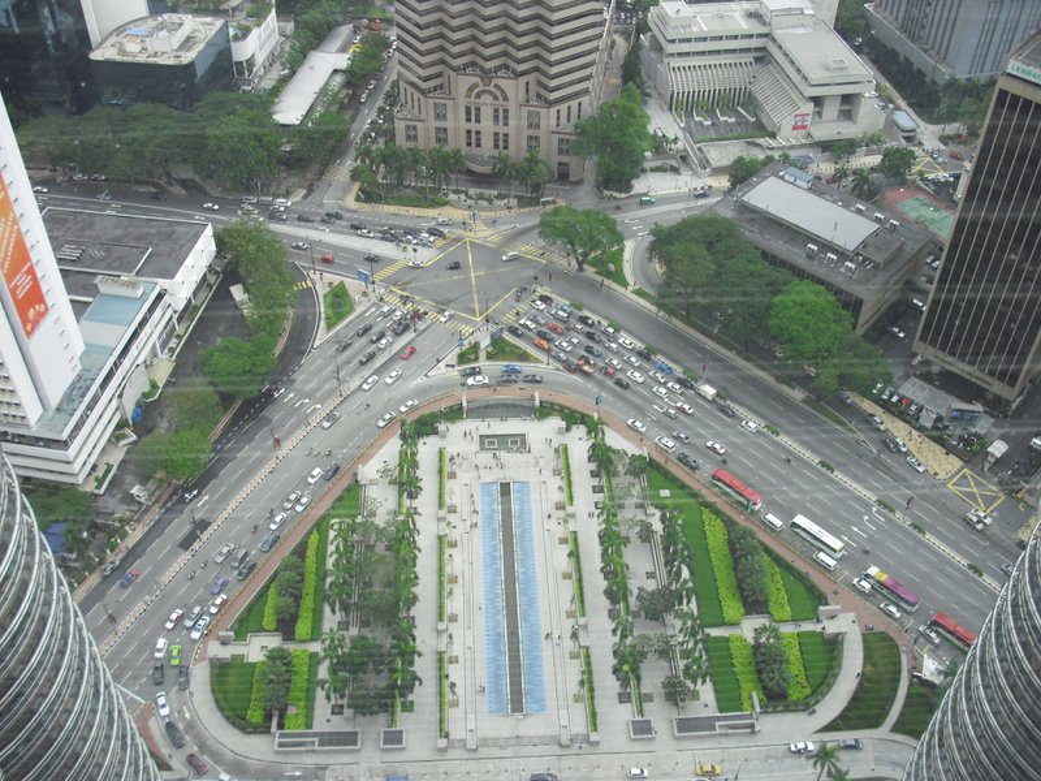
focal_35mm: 38
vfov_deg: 37.7
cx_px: 520
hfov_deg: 49.0
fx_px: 1143
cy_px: 390
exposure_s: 1/60
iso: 100
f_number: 2.8
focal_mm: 6.2
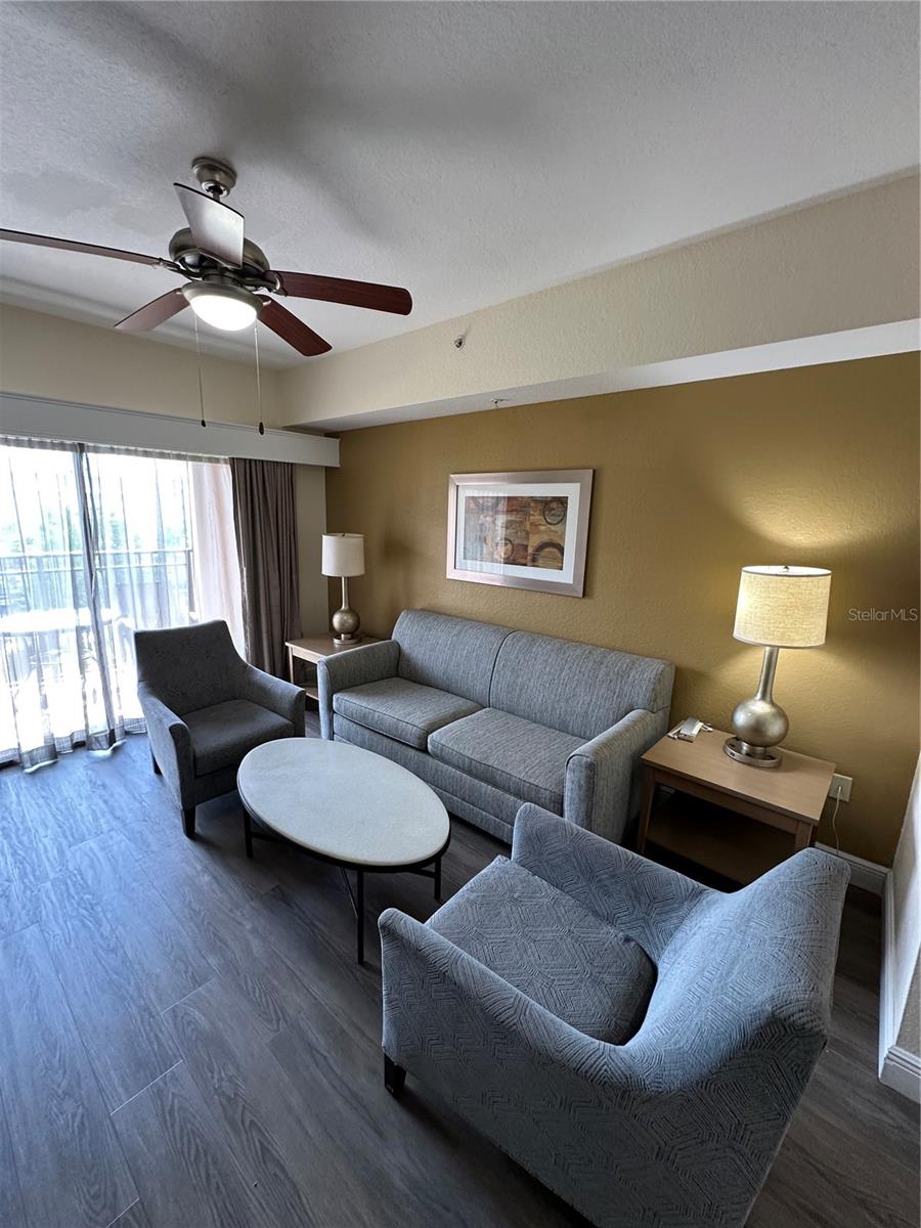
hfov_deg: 85.7
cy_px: 614
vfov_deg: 102.1
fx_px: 497
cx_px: 460
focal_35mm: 14
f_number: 2.2
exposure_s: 1/60
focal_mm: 2.22
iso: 200
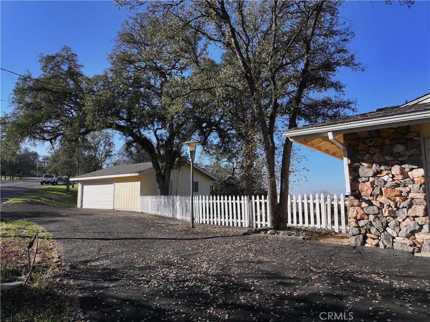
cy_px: 161
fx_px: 298
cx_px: 215
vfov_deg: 56.8
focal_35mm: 24
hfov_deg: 71.6
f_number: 2.8
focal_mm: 12.29
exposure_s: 1/200
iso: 170
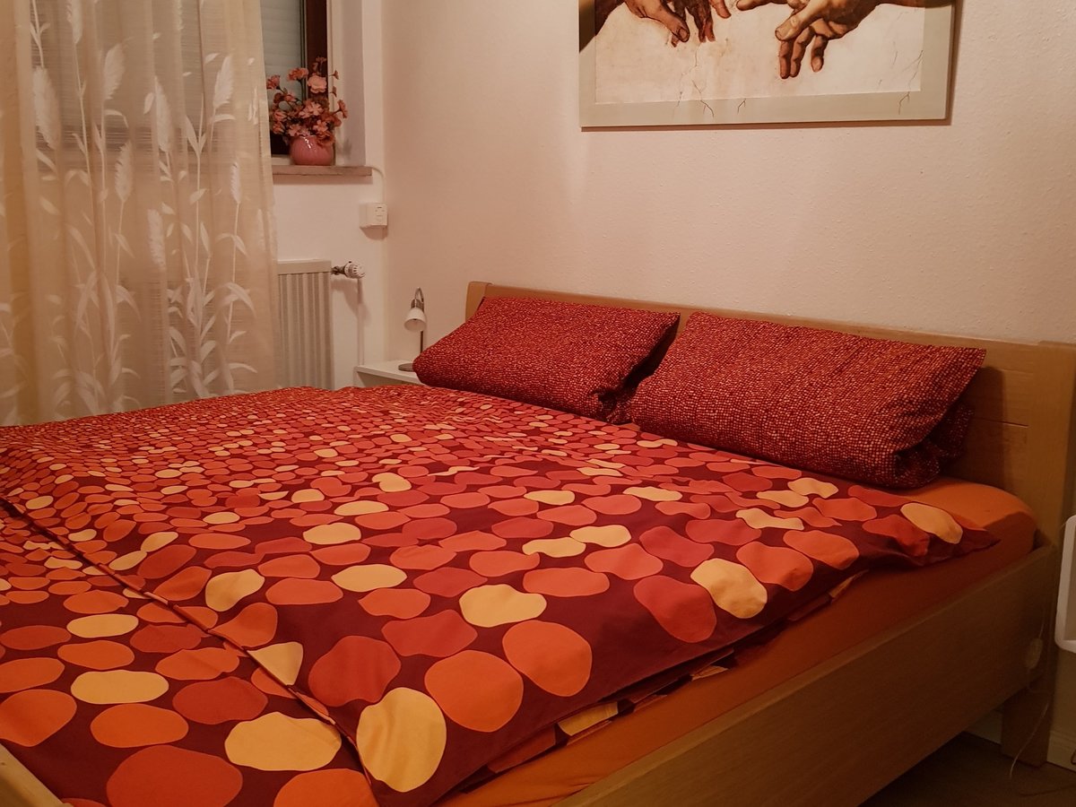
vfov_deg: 53.1
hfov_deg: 67.3
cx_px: 538
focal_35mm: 26
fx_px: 808
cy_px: 404
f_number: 1.7
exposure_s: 1/14
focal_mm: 4.2
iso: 200
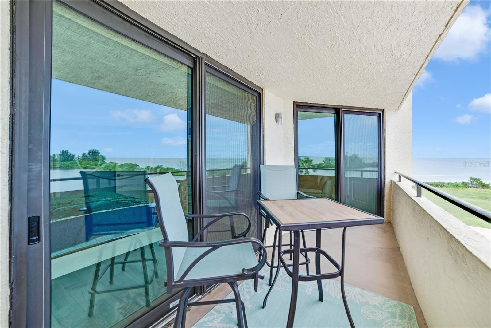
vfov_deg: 81.2
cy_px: 164
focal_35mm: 14
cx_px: 246
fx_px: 191
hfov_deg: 104.2
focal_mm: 14
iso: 100
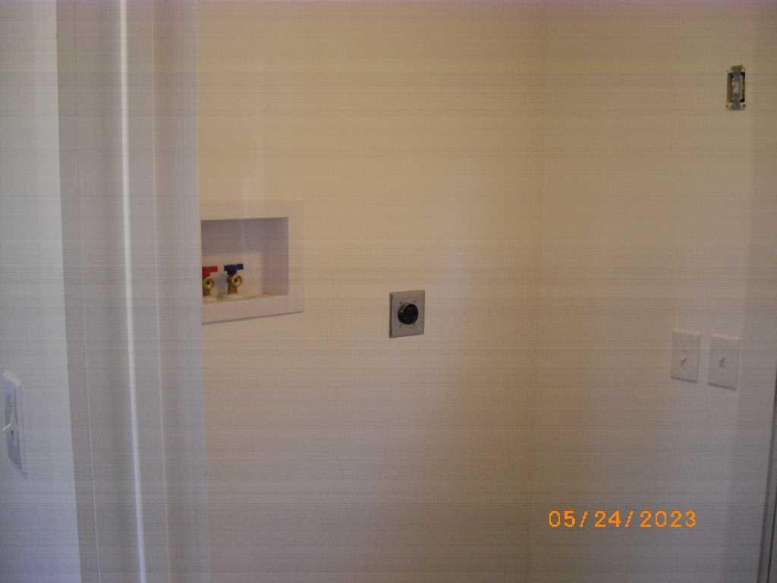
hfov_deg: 49.0
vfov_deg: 37.7
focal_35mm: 38
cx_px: 388
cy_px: 292
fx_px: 853
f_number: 2.8
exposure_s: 1/60
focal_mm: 7.9
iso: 200
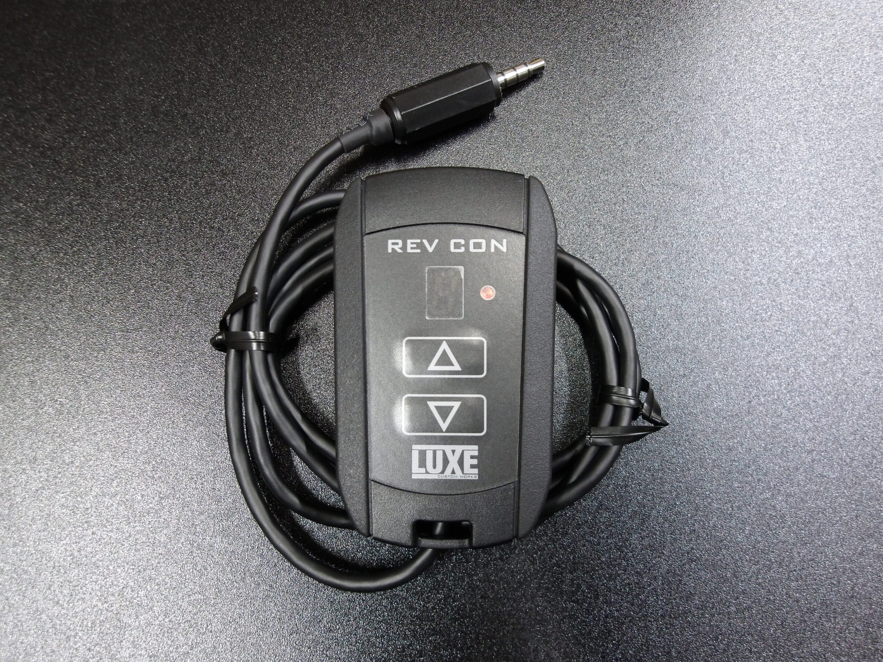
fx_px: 689
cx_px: 442
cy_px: 331
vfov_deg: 51.4
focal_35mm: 27
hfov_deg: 65.3
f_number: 3
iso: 412
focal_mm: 4.9
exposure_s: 1/15
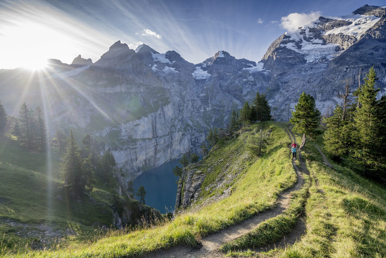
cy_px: 129
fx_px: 172
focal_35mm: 16
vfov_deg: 73.7
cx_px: 193
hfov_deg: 96.7
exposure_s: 1/320
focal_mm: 16
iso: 250
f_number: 6.3
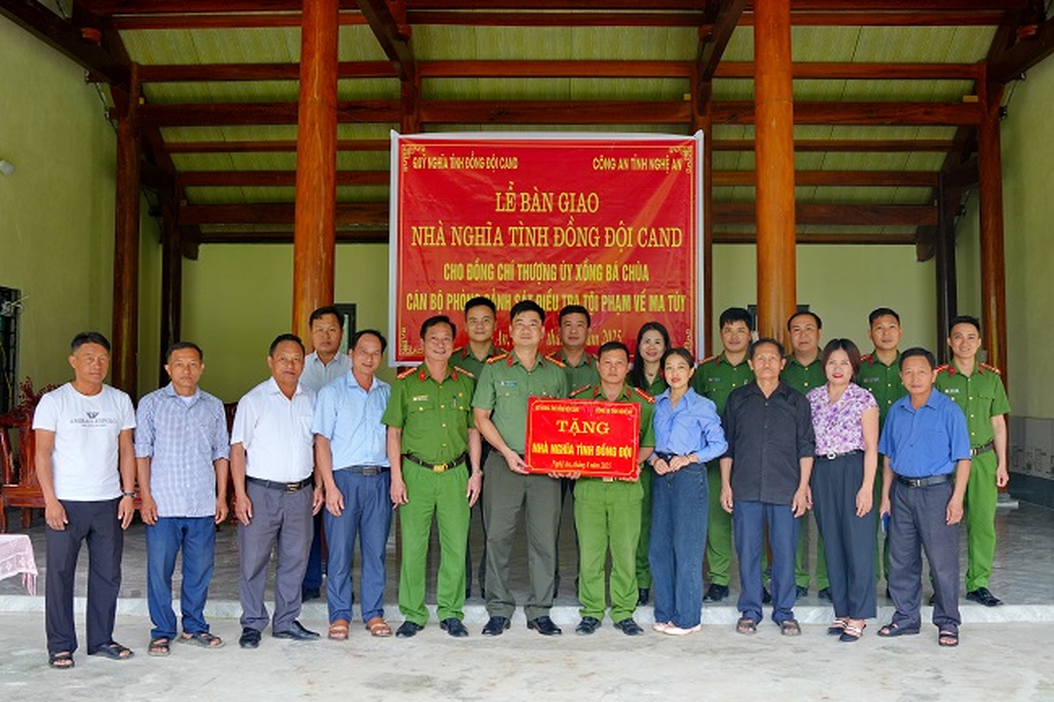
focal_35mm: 36
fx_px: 1054
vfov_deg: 36.9
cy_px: 351
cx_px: 527
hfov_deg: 53.1
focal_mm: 24
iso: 500
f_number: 4
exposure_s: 1/160
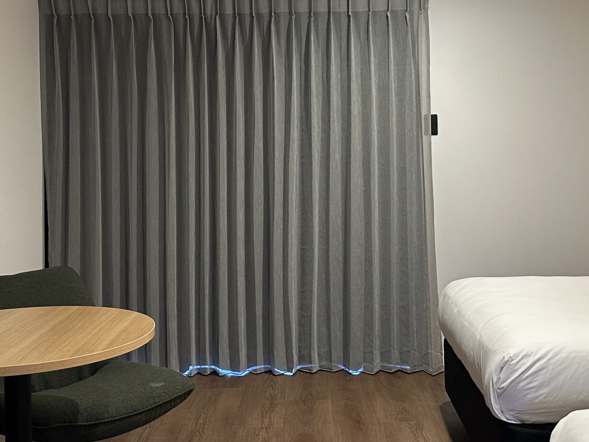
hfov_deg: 38.2
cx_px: 295
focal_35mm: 50
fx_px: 851
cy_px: 145
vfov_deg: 28.9
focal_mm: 6.86
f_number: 1.78
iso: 200
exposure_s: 1/50
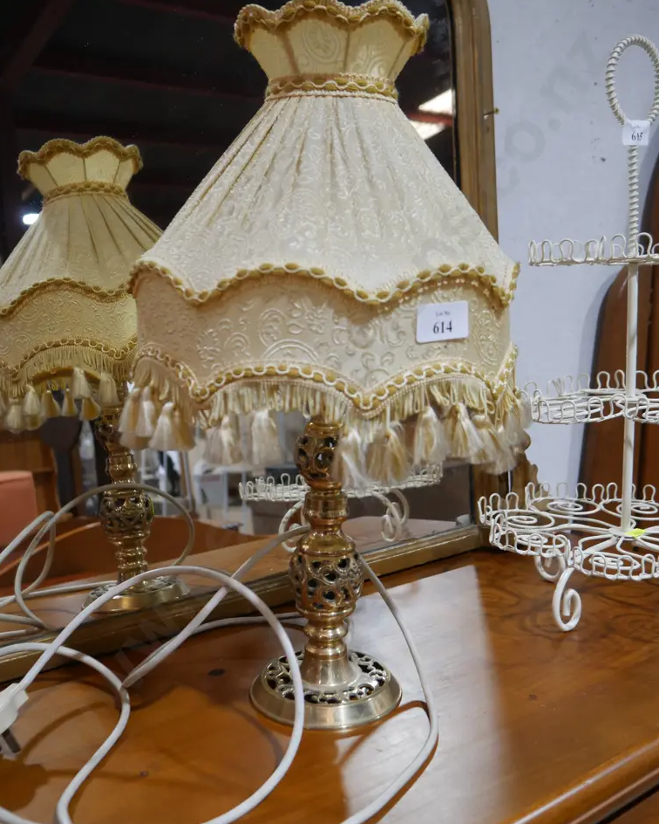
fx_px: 877
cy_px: 400
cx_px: 330
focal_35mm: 36
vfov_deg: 50.3
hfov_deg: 41.2
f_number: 4
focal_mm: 17
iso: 320
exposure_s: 1/60
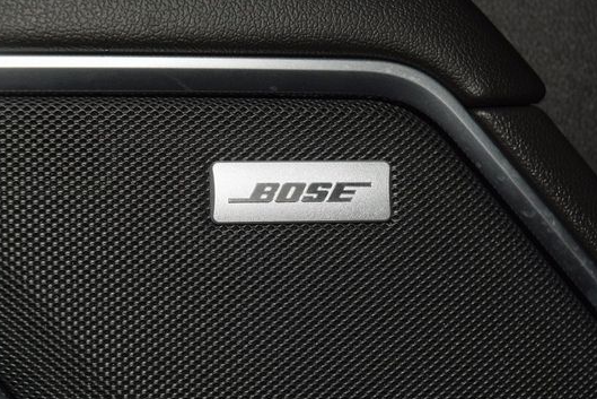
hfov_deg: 16.1
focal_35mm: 127
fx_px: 2107
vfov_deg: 10.8
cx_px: 311
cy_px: 202
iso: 100
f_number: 8
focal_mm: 70
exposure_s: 1/125
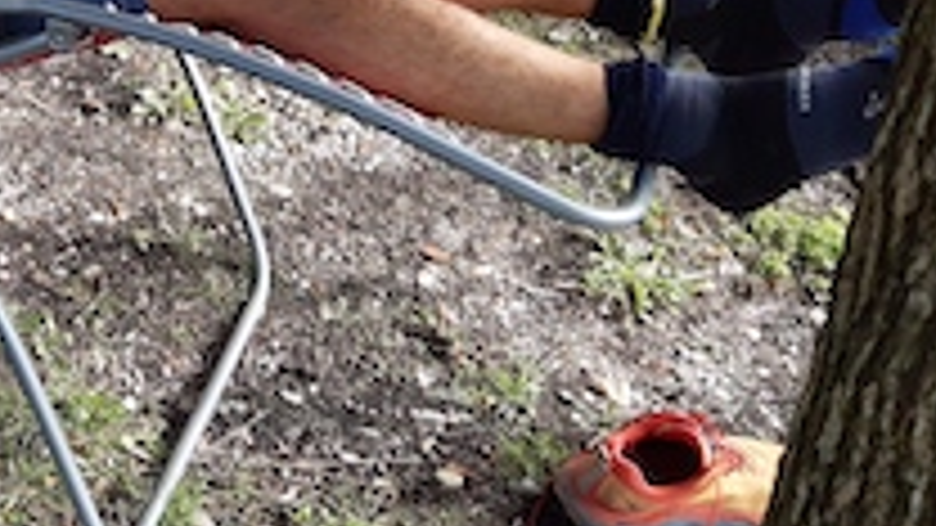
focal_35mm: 68
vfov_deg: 16.8
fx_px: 1688
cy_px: -137
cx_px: -40
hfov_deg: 28.7
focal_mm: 3.92
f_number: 1.7
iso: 40
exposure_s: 1/236
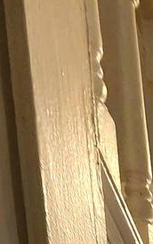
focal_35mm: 77
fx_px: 513
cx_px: 464
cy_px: 649
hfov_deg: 10.9
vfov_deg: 13.4
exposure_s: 1/60
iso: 200
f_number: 2.2
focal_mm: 2.2
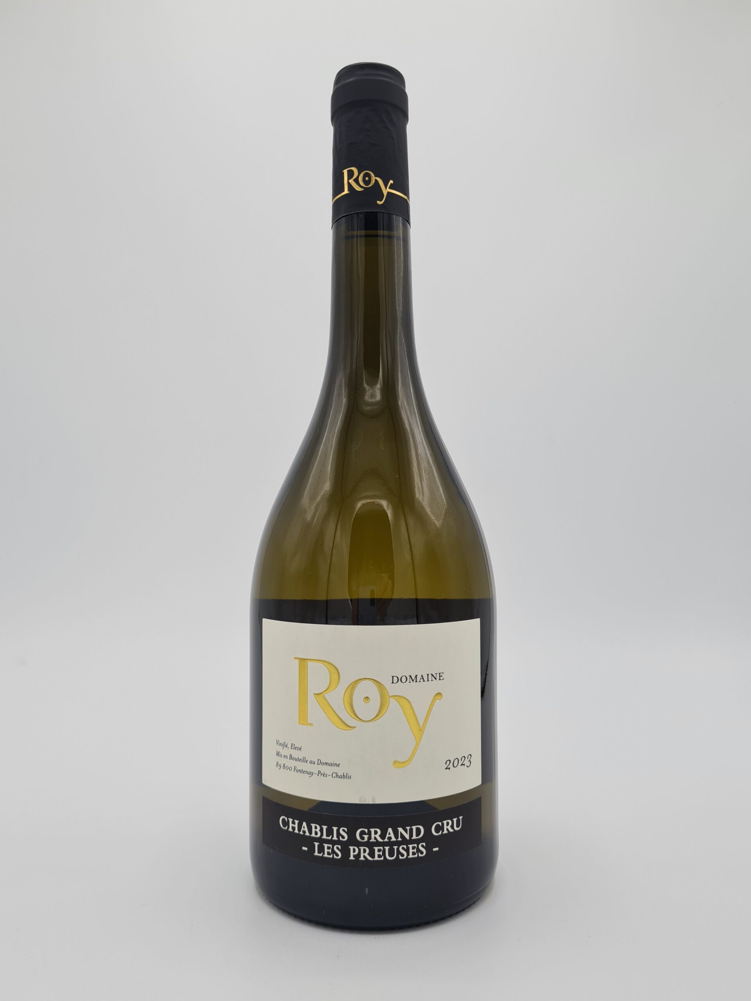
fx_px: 752
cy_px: 500
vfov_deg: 67.3
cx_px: 376
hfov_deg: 53.1
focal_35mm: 26
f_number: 1.8
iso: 50
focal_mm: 5.4
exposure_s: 1/170
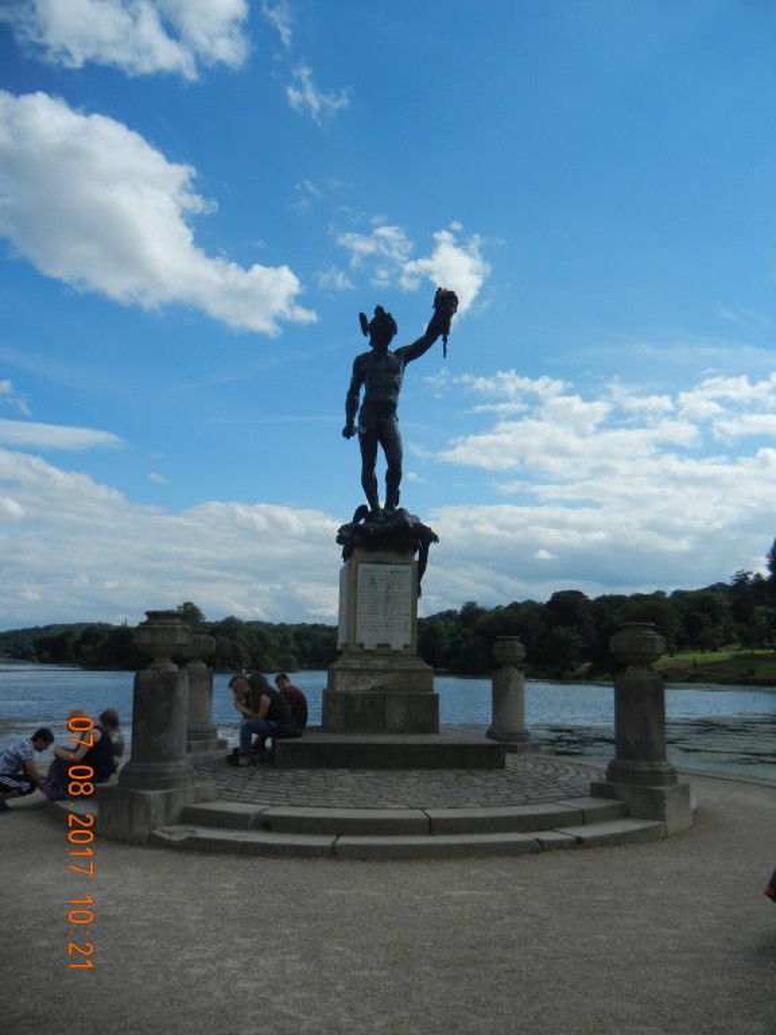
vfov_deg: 60.0
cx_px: 388
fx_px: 897
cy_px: 518
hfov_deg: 46.8
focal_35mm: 30
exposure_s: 1/784
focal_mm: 5.4
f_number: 7
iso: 160
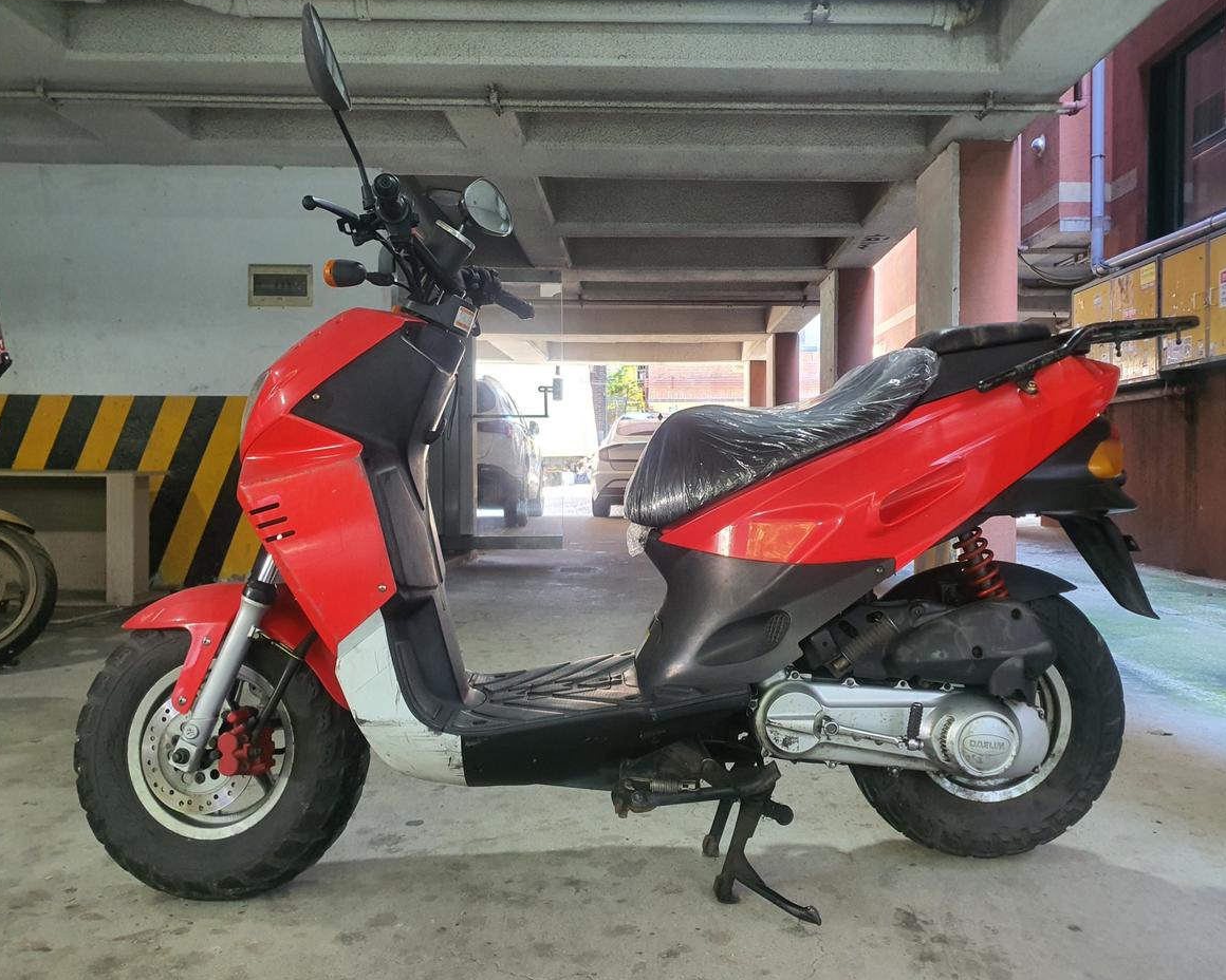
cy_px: 474
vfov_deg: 51.5
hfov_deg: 62.1
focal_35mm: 28
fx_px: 1016
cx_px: 670
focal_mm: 4.3
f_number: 1.5
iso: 200
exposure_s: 1/40
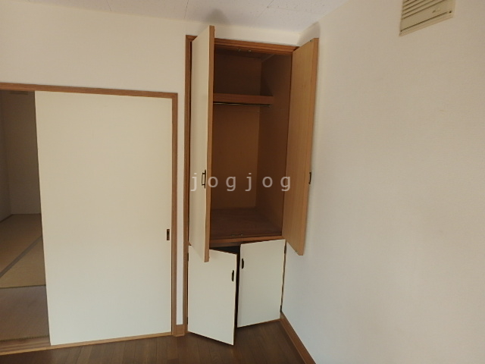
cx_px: 242
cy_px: 182
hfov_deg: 79.0
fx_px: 294
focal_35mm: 21
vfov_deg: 63.4
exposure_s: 1/80
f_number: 3.5
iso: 125
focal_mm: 3.7
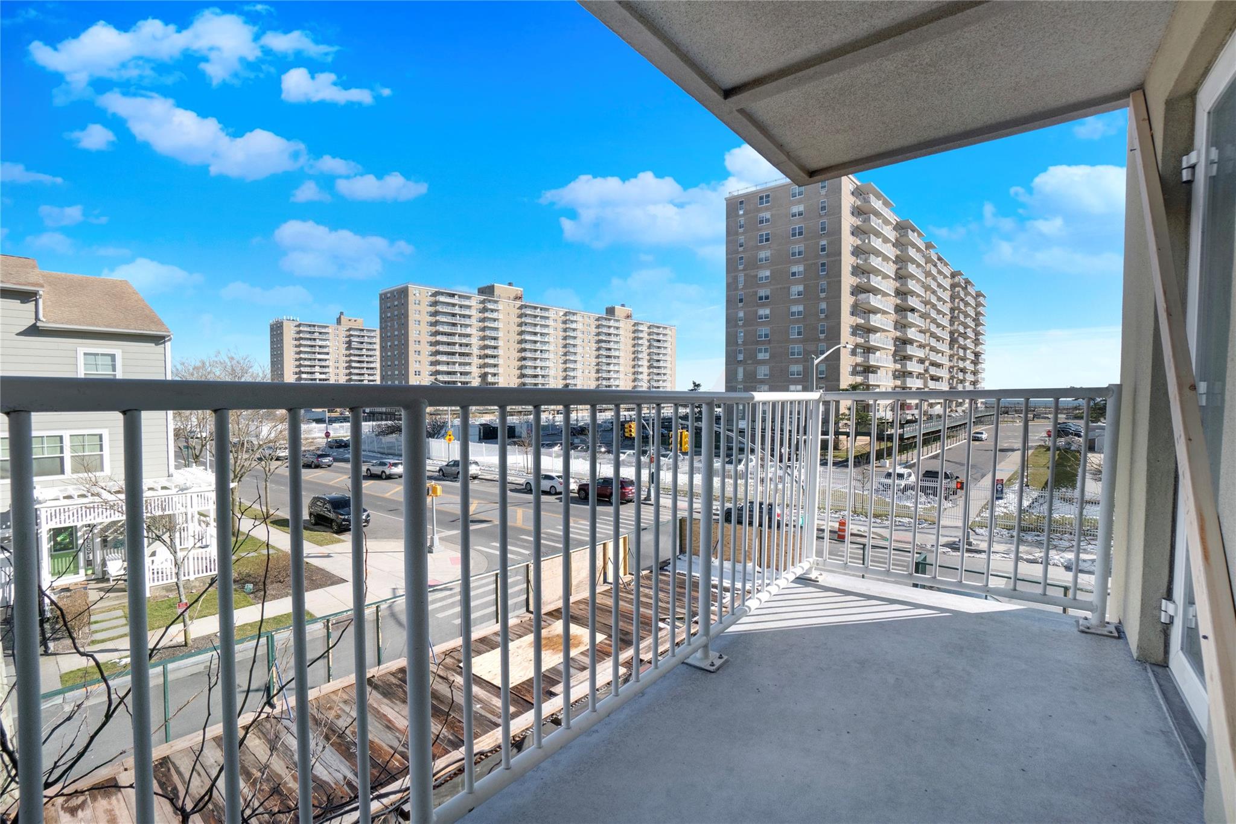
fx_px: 515
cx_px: 618
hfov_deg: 100.4
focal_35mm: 15
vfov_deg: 77.3
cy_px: 412
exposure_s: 1/500
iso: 800
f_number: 9
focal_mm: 10
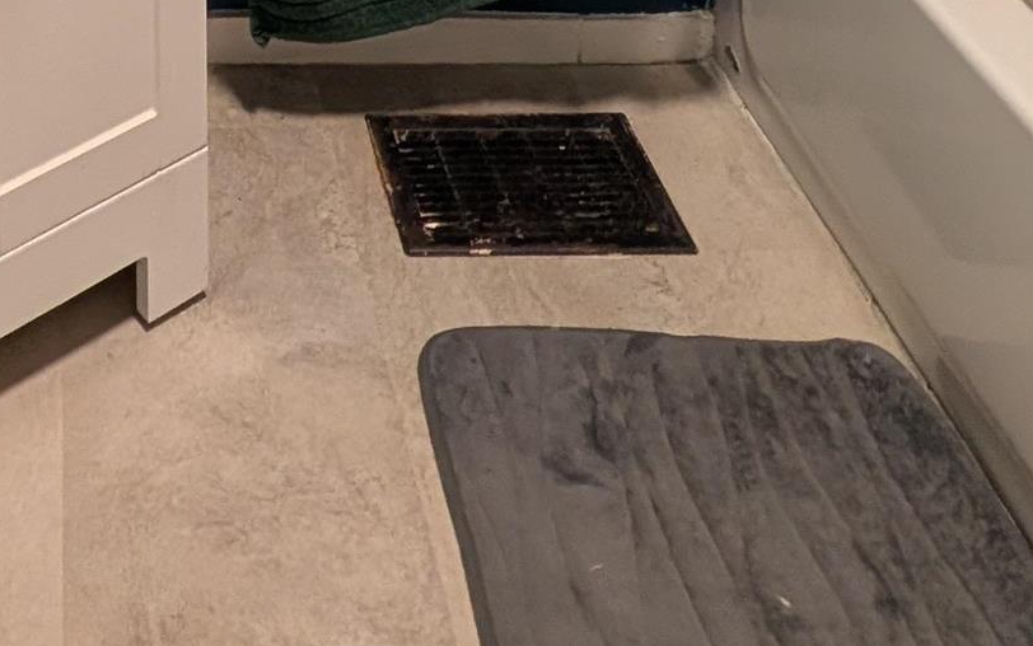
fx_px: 1352
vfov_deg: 16.3
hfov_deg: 38.0
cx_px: 41
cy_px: -802
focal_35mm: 48
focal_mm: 2.02
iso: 92
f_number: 1.7
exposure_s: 1/60
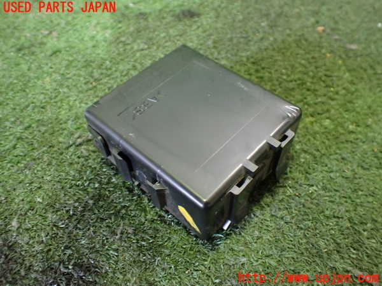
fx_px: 331
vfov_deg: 46.8
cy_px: 143
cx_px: 191
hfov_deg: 60.0
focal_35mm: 30
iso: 800
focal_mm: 5.4
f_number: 2.3
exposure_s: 1/30
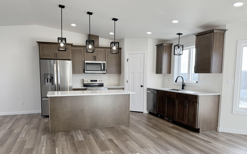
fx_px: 182
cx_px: 117
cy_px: 94
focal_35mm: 27
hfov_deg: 68.3
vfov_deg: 45.7
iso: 64
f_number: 1.78
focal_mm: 6.76
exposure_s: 1/266
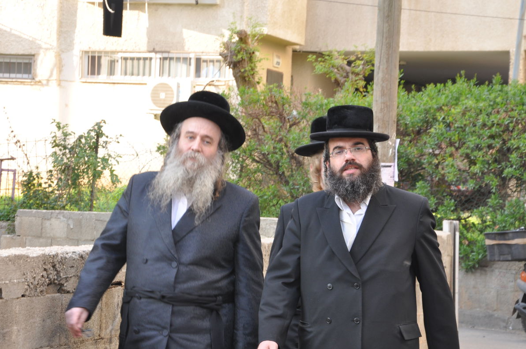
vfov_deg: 11.1
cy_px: 190
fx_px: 1794
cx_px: 231
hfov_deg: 16.7
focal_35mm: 123
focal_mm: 70
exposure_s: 1/60
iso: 320
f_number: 8
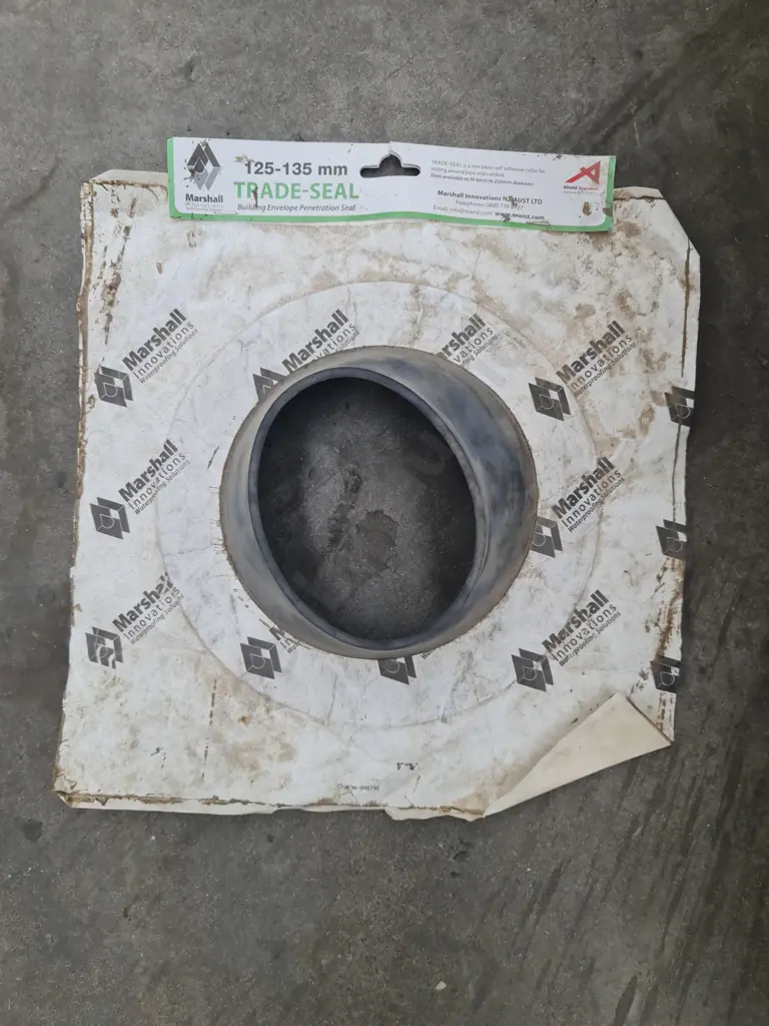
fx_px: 741
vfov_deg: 69.4
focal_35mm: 25
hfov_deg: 54.9
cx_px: 384
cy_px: 513
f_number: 1.8
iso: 50
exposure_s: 1/100
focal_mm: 7
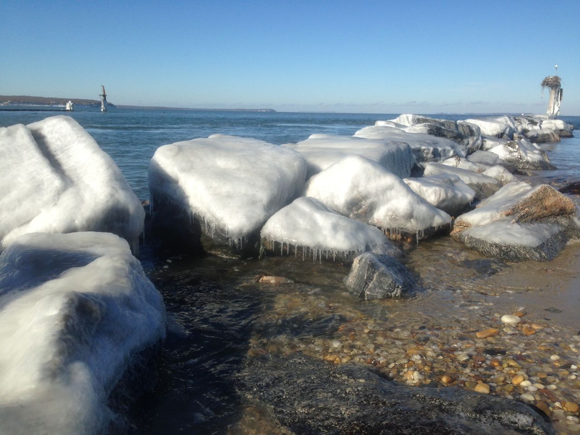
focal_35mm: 33
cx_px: 290
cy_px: 218
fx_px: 553
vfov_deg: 42.9
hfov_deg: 55.4
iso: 50
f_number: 2.4
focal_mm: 4.12
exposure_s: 1/2262
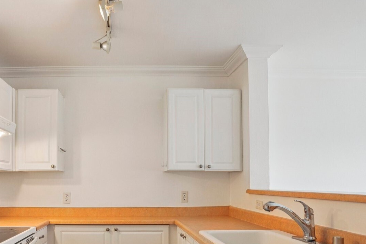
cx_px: 119
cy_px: 185
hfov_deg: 65.4
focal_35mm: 27
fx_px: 274
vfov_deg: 46.1
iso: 400
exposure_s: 1/20
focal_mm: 17
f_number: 8
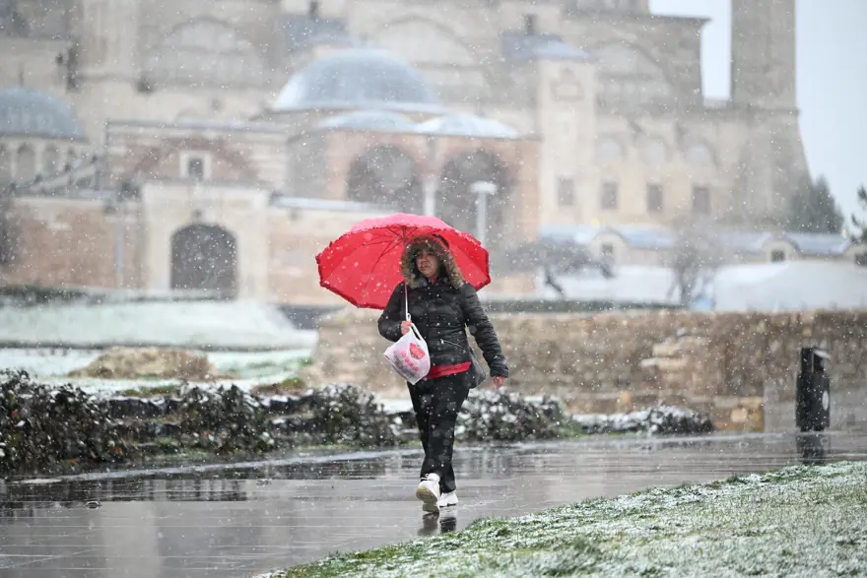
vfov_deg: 8.1
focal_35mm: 170
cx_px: 434
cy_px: 289
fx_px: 4095
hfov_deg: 12.1
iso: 2000
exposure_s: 1/1000
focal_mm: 170
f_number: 2.8
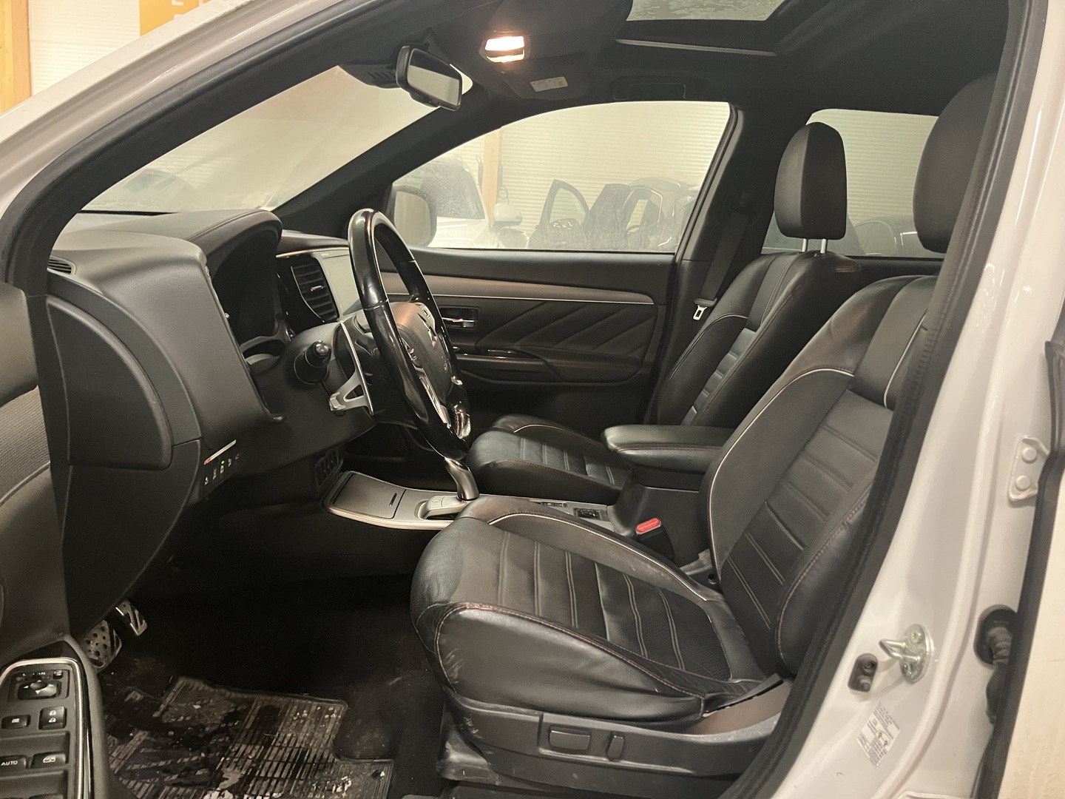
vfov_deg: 49.7
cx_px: 532
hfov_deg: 63.4
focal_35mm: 28
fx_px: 861
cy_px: 400
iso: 400
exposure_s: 1/35
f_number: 1.8
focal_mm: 3.99
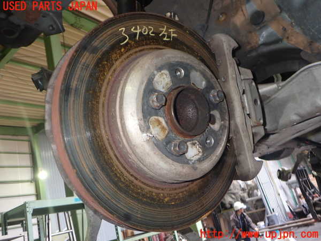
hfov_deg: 60.0
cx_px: 160
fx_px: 278
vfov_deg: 46.8
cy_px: 120
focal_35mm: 30
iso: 200
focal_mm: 5.4
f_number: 2.3
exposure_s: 1/30
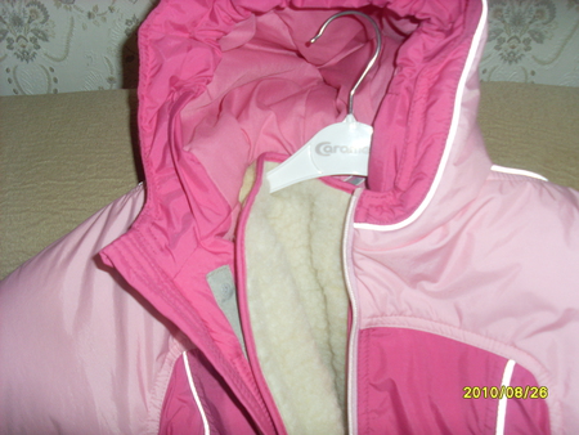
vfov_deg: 37.8
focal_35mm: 38
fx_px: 636
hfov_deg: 49.0
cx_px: 290
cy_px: 218
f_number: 3
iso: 100
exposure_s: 1/45
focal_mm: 6.3
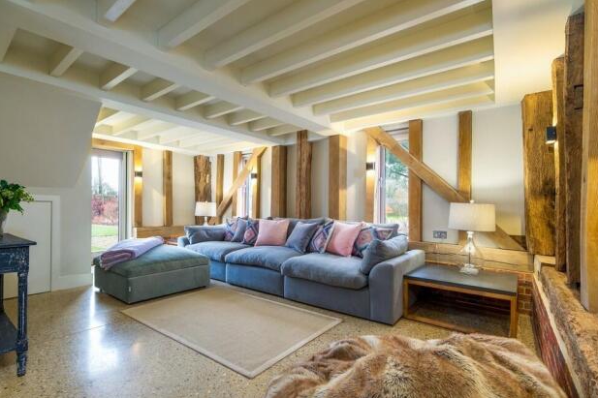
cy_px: 211
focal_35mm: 17
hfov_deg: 93.2
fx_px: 282
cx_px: 285
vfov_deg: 70.3
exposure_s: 1/3
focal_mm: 10.6
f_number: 7.1
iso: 160
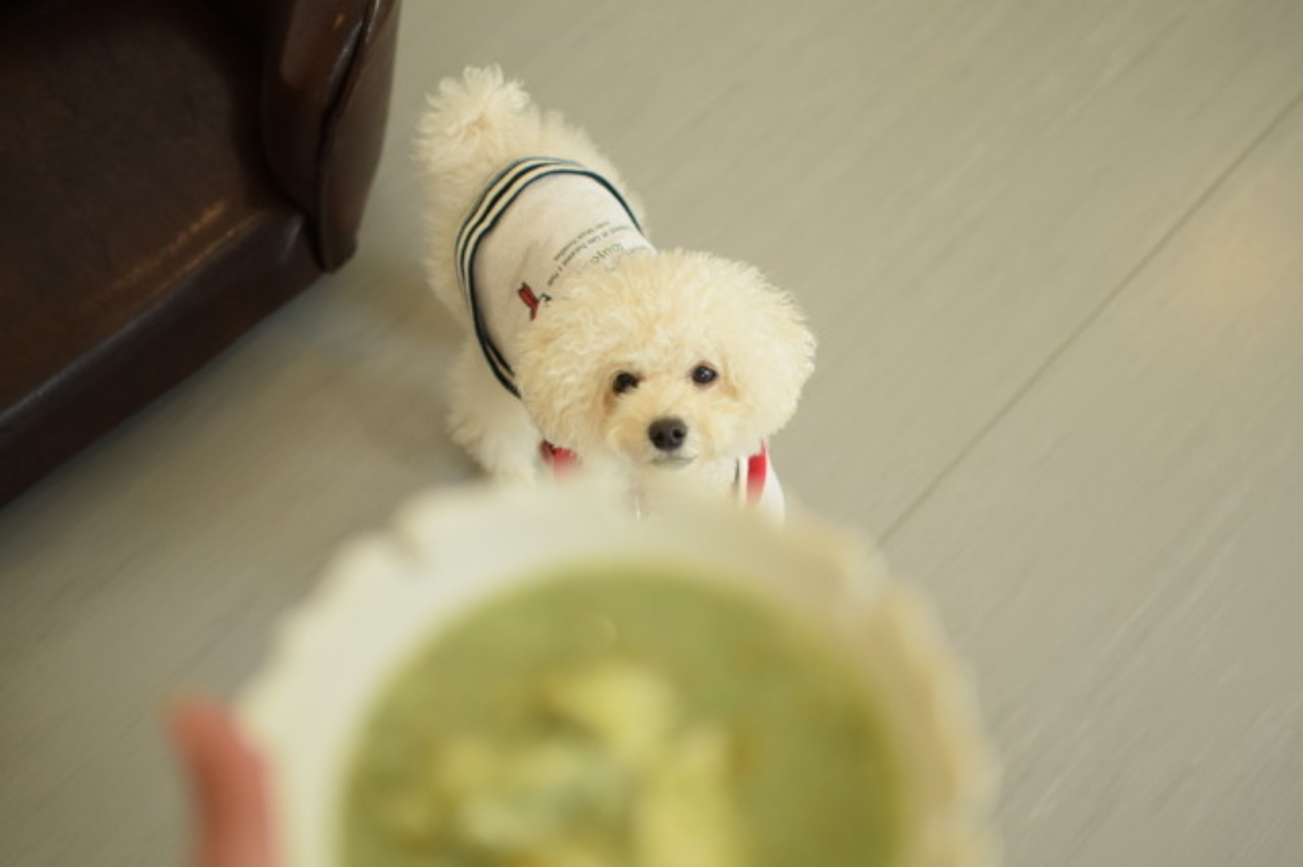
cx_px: 652
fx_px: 1899
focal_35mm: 52
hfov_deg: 37.9
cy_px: 434
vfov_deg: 25.7
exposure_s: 1/400
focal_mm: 35
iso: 400
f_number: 2.2
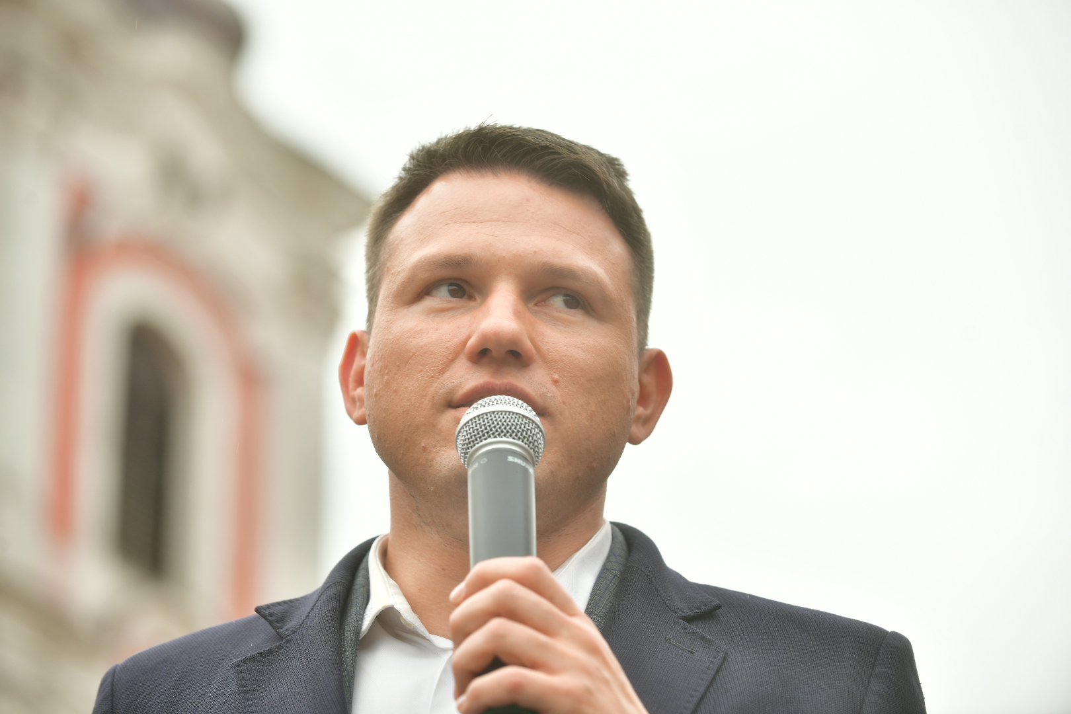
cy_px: 357
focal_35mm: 130
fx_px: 3867
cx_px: 536
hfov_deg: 15.8
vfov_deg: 10.5
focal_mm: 130
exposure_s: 1/160
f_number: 5
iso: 125
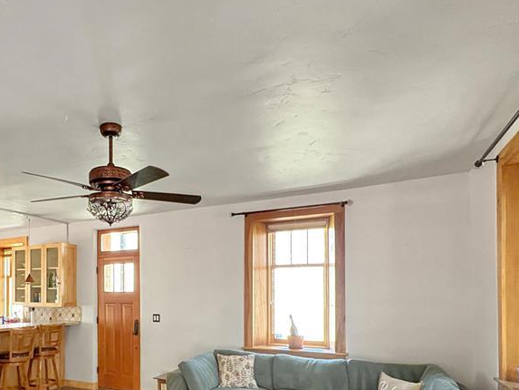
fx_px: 375
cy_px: 314
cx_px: 163
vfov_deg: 51.4
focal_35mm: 25
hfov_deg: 67.0
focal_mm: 2.22
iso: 640
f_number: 2.2
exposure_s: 1/60
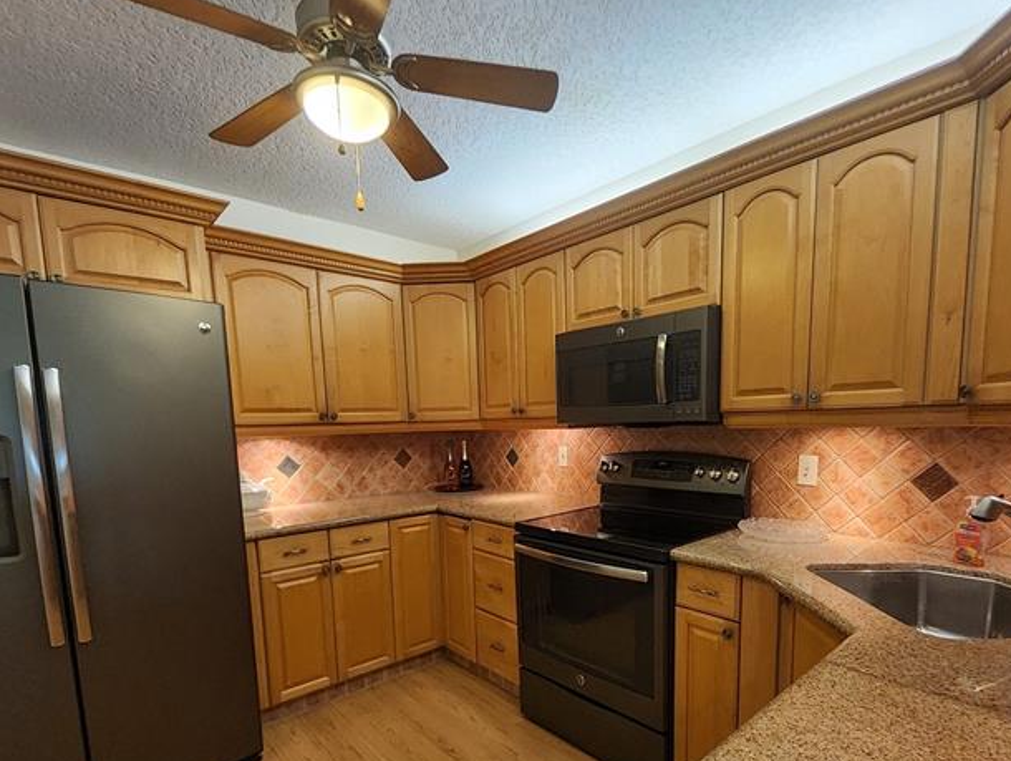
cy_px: 484
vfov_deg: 73.3
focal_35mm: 17
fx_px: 497
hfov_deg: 90.9
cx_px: 527
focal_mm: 1.13
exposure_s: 1/60
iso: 250
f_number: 2.2
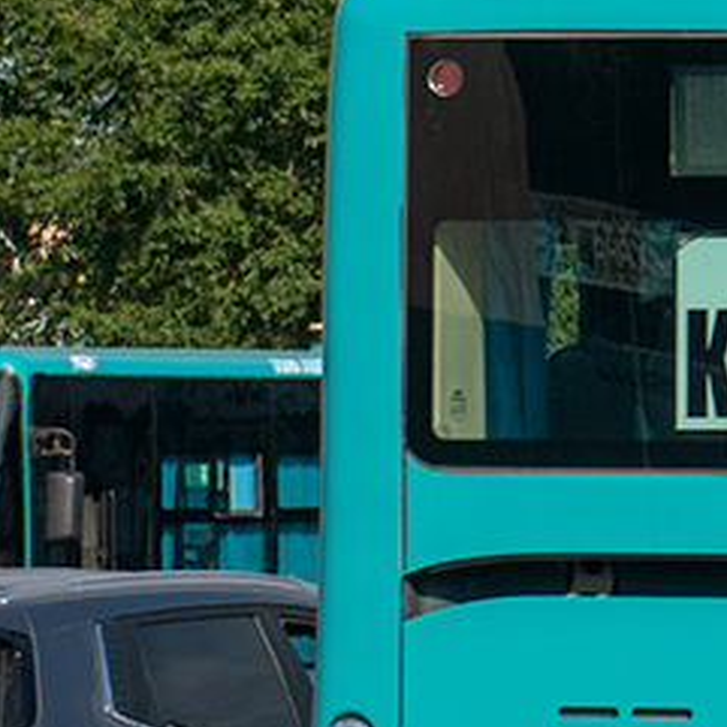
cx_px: 1575
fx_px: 10574
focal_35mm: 445
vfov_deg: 3.9
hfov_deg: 3.9
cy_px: 84
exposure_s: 1/640
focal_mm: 56
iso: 100
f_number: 6.3
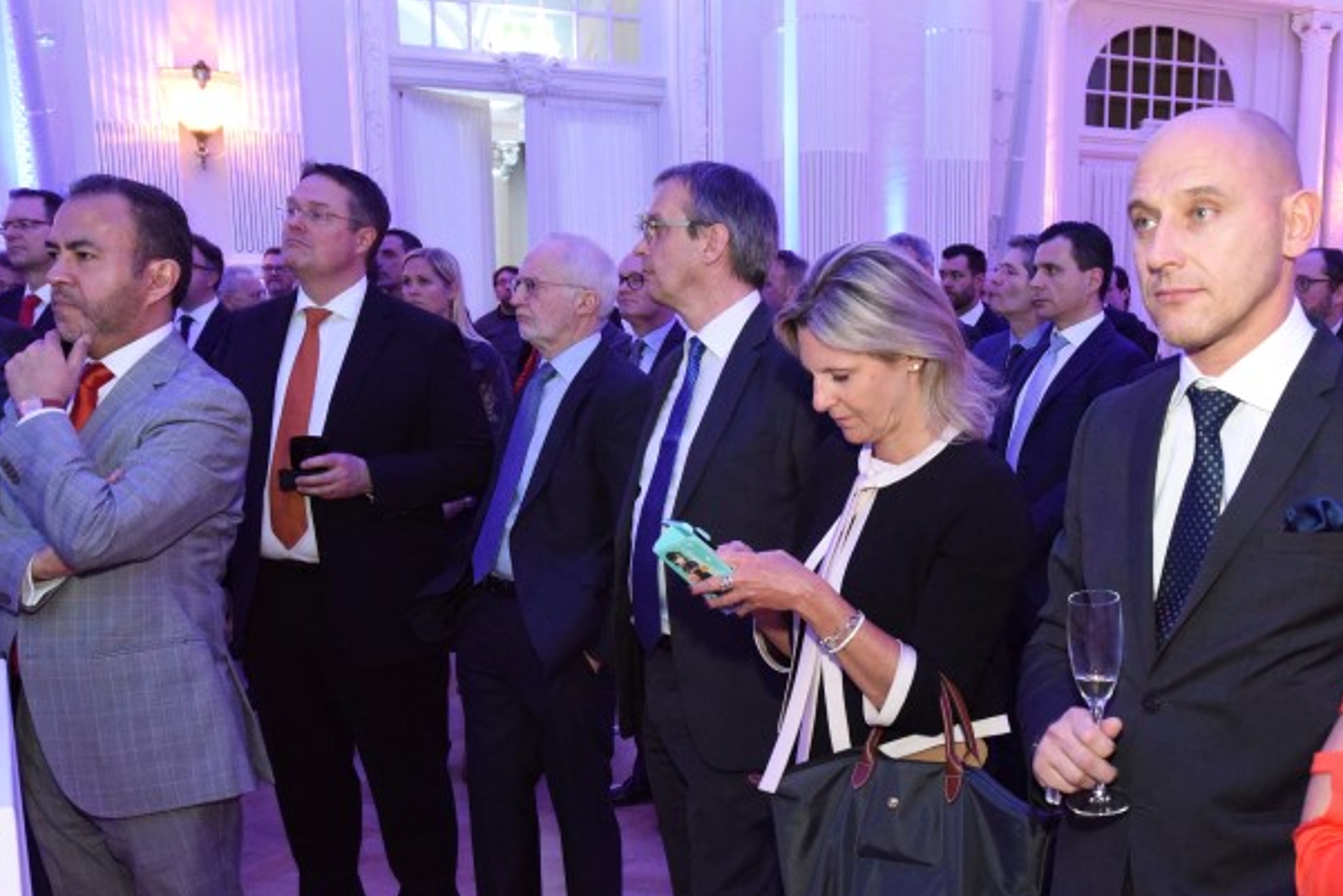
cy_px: 679
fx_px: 1716
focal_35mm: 46
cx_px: 973
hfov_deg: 41.7
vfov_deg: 28.8
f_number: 6.3
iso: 5000
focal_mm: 24
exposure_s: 1/40
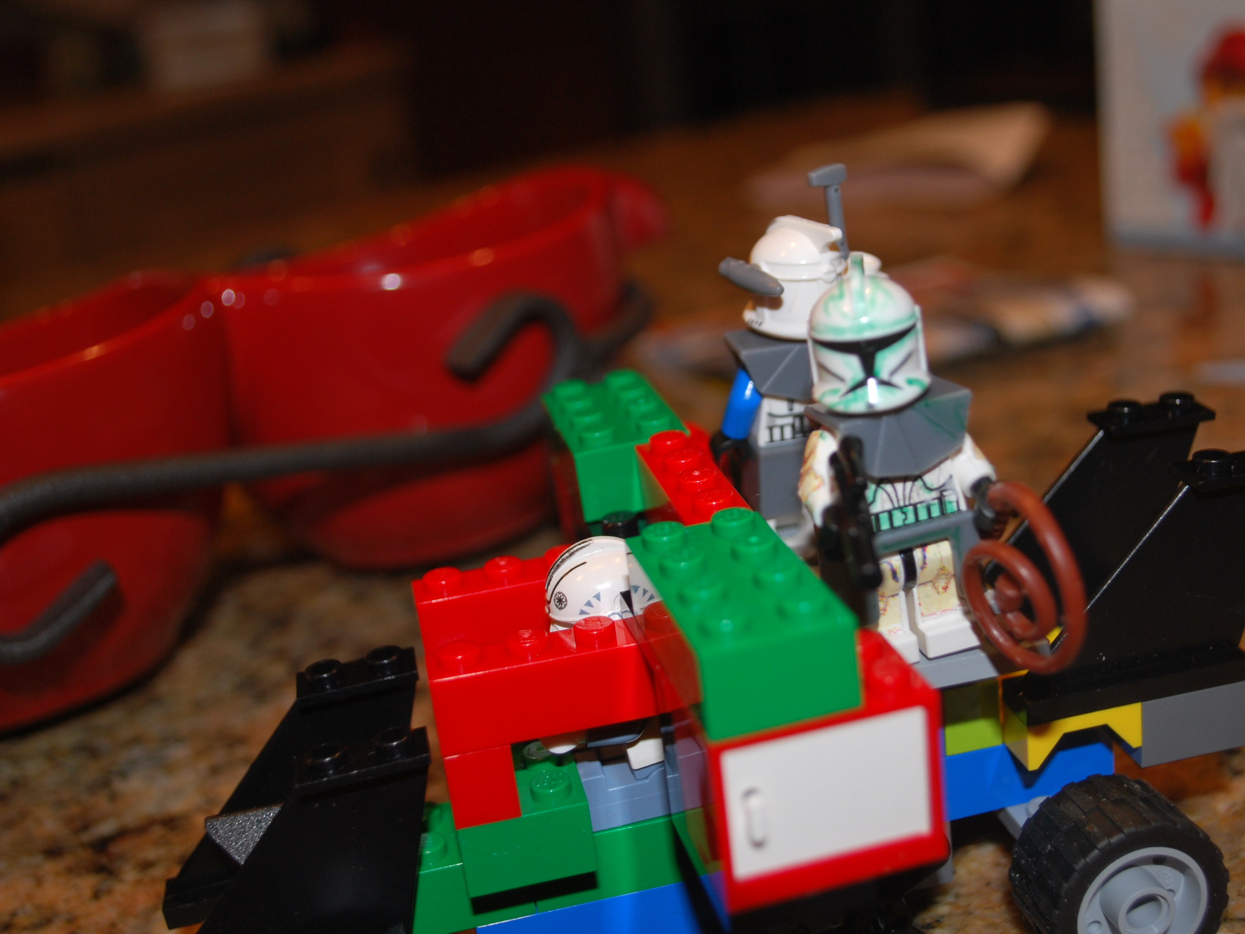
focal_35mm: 43
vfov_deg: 33.6
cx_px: 678
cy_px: 474
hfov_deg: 43.8
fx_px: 1547
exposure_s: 1/60
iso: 200
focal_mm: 26
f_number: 4.5
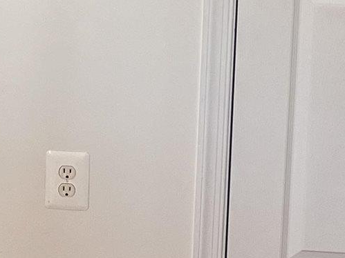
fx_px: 1594
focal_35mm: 160
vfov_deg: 9.0
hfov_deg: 11.9
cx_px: -131
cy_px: -155
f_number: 1.5
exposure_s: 1/121
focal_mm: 5.7
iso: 100
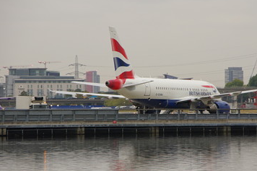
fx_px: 1819
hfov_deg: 8.1
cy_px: 87
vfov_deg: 5.4
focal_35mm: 255
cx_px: 160
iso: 1000
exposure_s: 1/100
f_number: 8
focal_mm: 135
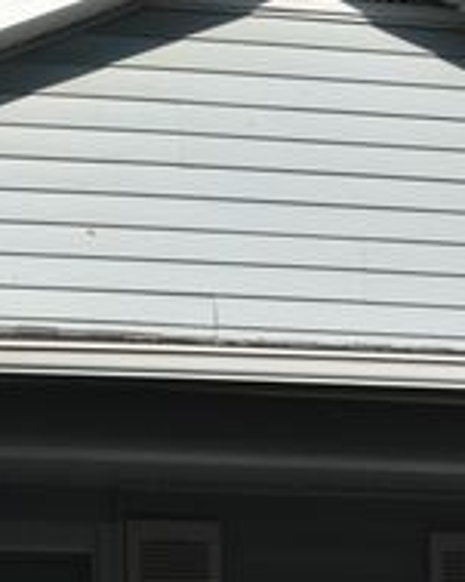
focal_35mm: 151
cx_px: -293
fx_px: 2597
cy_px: 838
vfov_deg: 12.3
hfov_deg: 9.8
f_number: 10
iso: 200
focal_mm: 27
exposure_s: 1/500
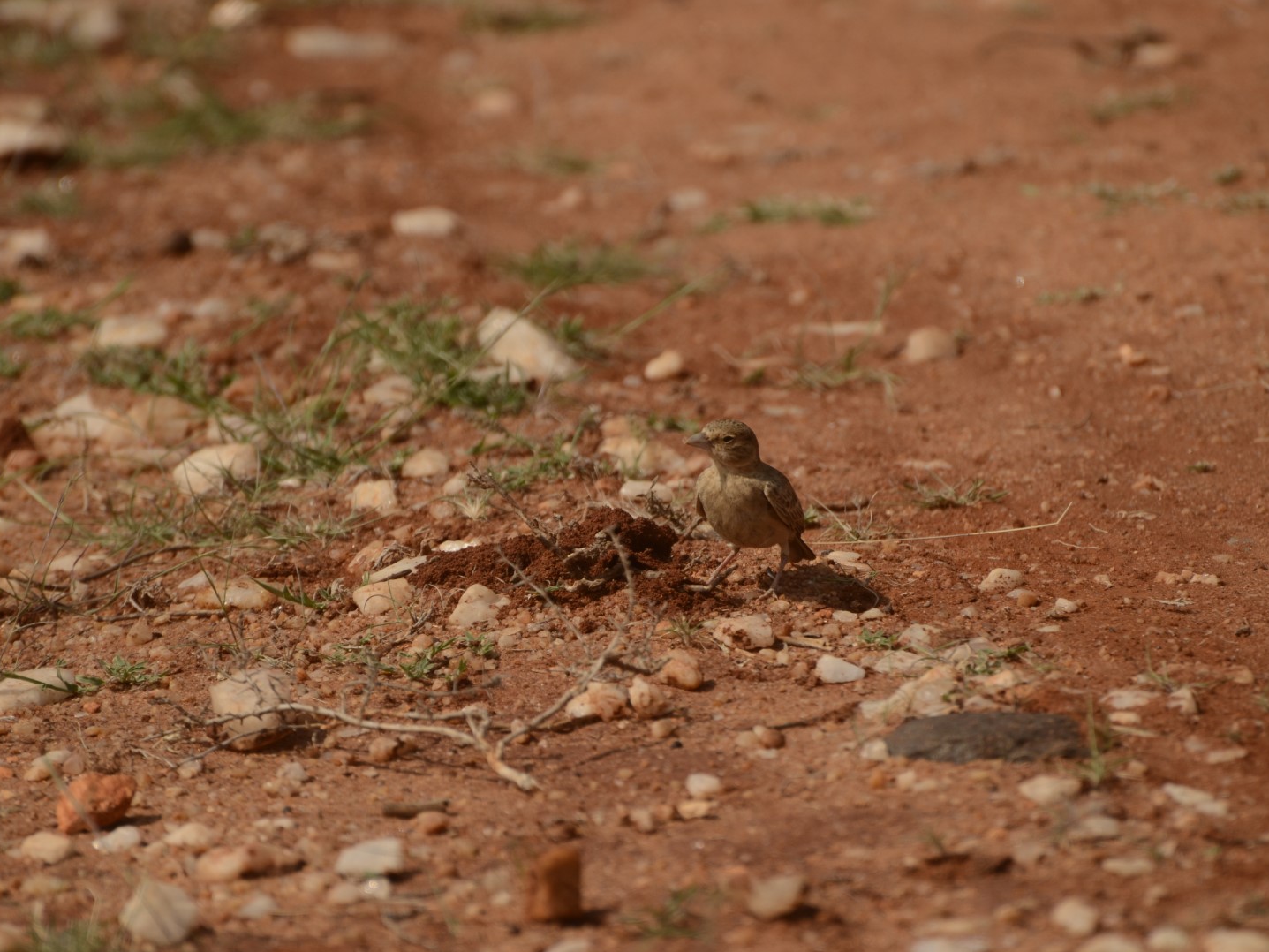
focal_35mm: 490
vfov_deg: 3.0
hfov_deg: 4.0
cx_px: 713
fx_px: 17965
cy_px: 476
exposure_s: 1/2500
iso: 200
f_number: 5.6
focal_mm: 300
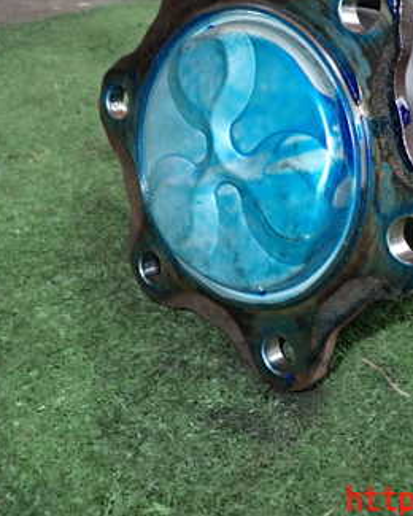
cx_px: 229
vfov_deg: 40.5
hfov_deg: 33.4
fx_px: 688
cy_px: 164
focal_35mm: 45
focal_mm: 4.5
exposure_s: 1/100
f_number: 8
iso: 400
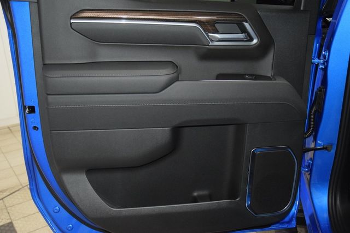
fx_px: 350
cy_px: 116
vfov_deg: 36.9
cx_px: 175
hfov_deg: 53.1
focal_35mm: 36
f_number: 3.8
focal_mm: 24
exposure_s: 1/125
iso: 2500
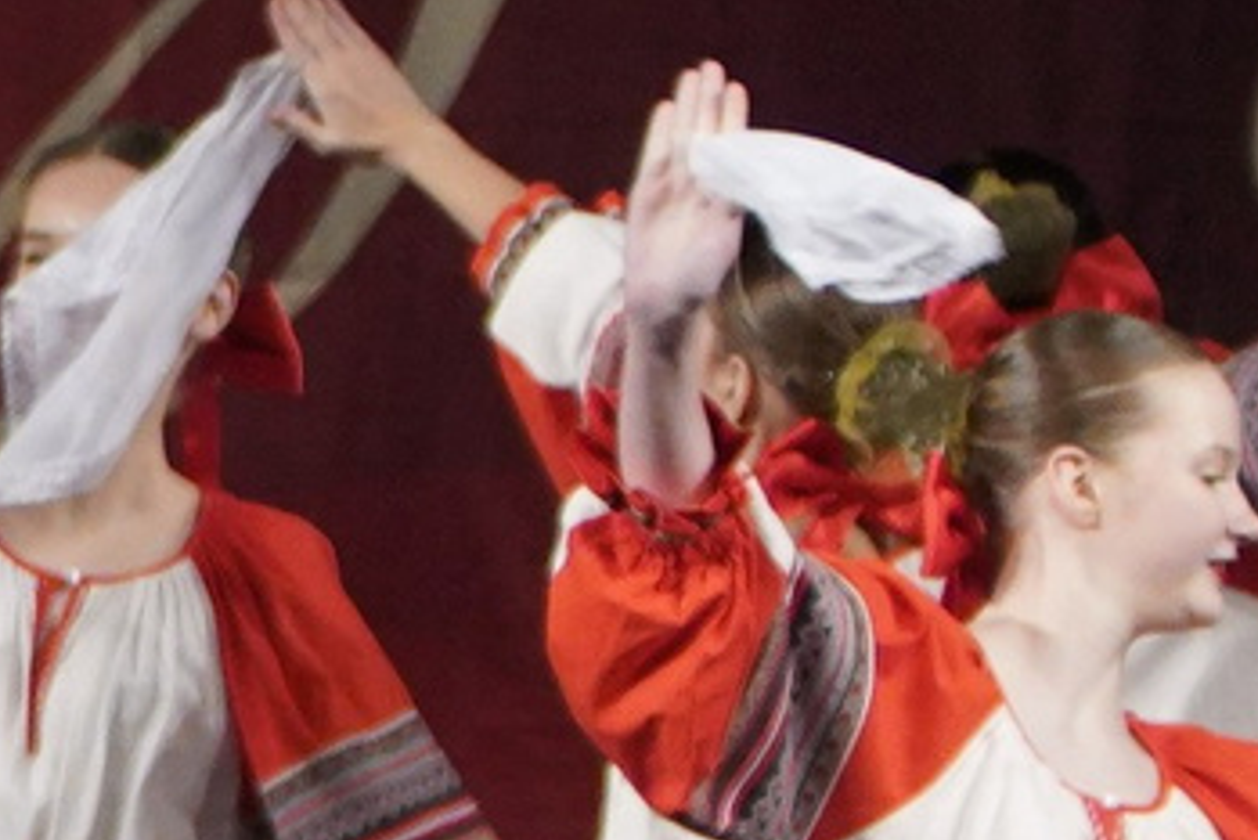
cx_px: -2383
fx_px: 30762
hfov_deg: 2.3
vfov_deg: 1.6
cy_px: 499
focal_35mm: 880
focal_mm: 80
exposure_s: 1/500
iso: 1600
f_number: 2.8
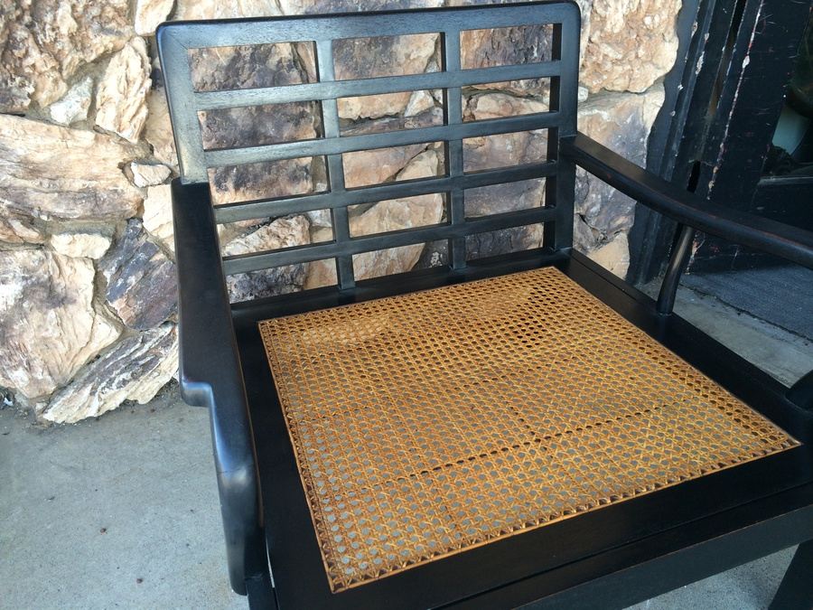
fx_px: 705
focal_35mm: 30
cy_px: 305
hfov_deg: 60.0
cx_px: 406
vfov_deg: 46.8
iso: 50
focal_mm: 4.12
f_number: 2.2
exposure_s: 1/60
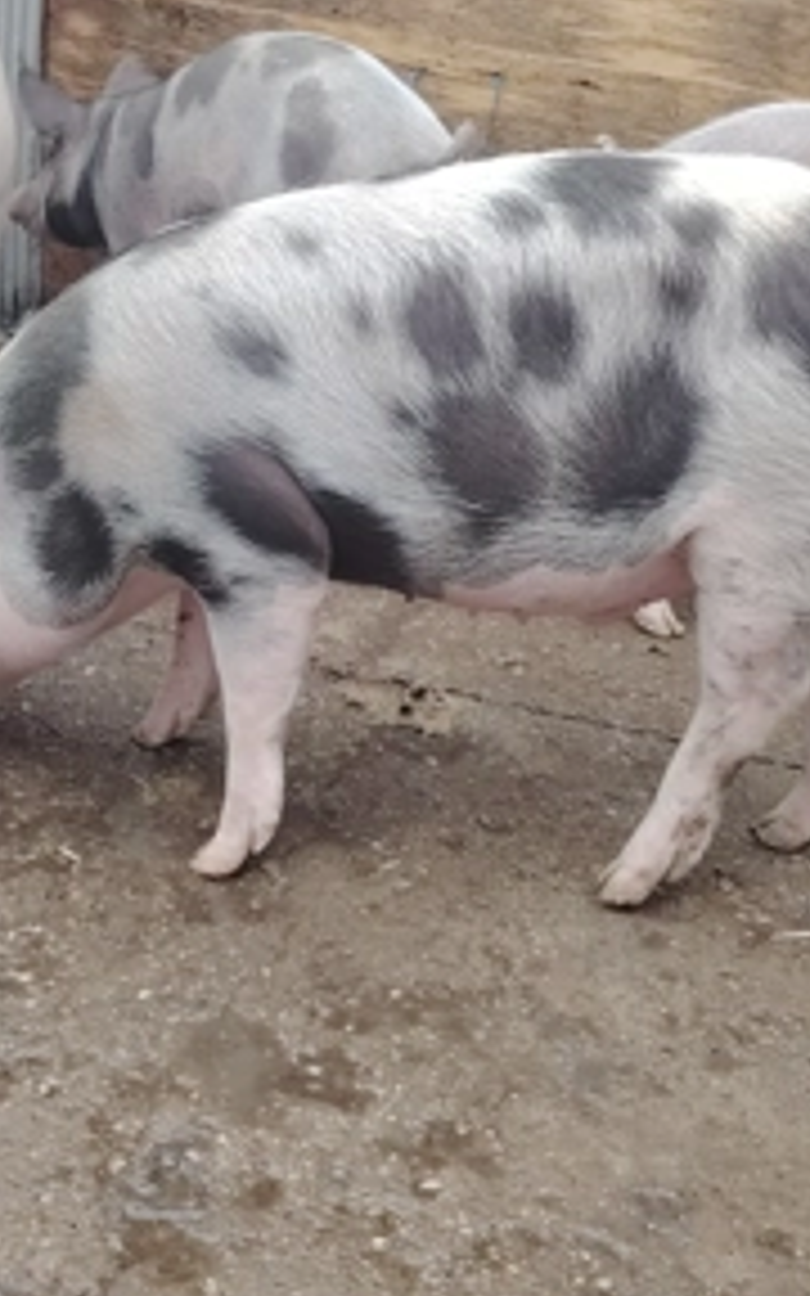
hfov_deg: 23.1
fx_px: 1978
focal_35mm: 56
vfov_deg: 36.0
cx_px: 338
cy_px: 464
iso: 416
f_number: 1.75
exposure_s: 1/100
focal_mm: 5.25
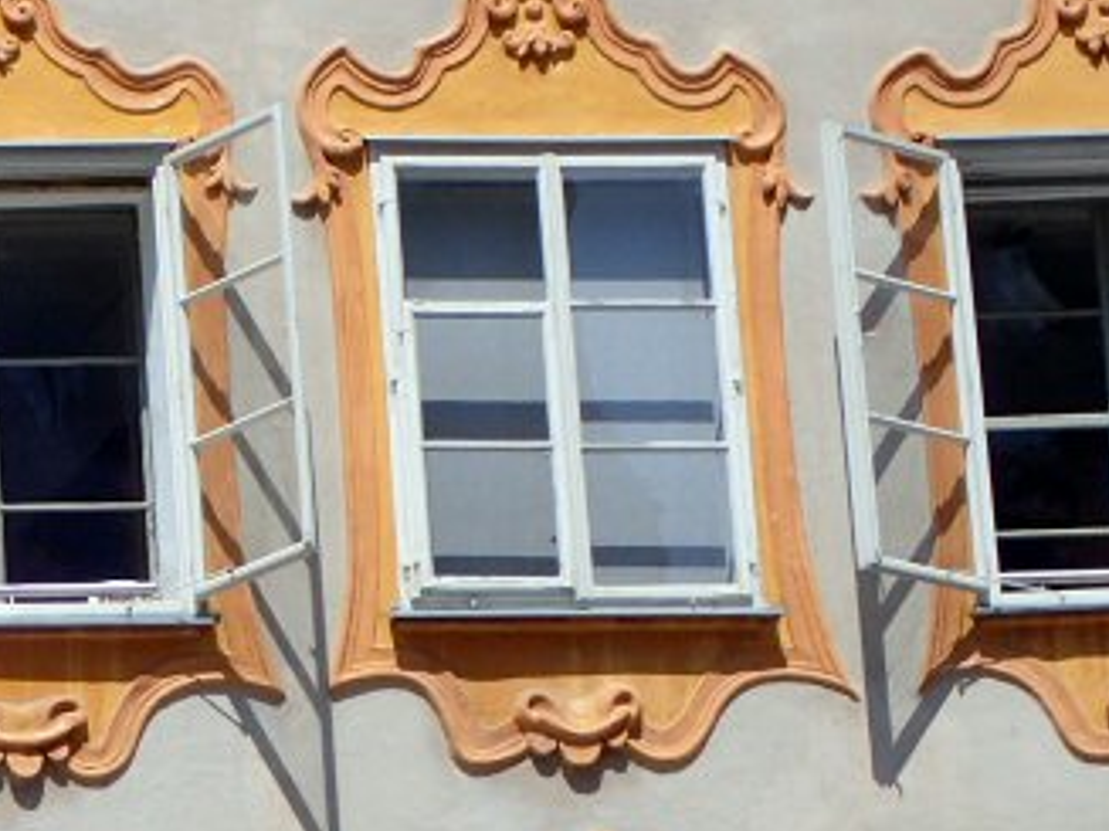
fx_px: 8327
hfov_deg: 7.6
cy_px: 451
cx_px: -61
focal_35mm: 260
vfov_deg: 5.7
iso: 100
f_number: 6.3
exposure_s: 1/500
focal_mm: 15.41
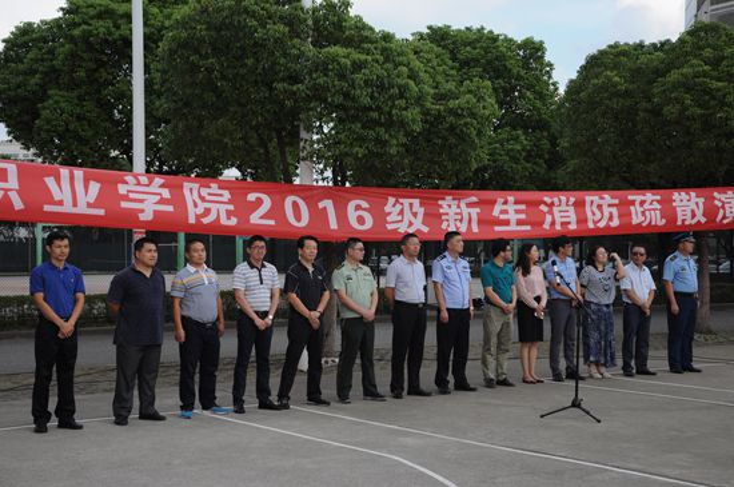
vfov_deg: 23.7
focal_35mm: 57
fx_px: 1160
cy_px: 244
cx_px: 367
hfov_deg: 35.1
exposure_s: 1/800
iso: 320
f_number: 5.6
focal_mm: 38
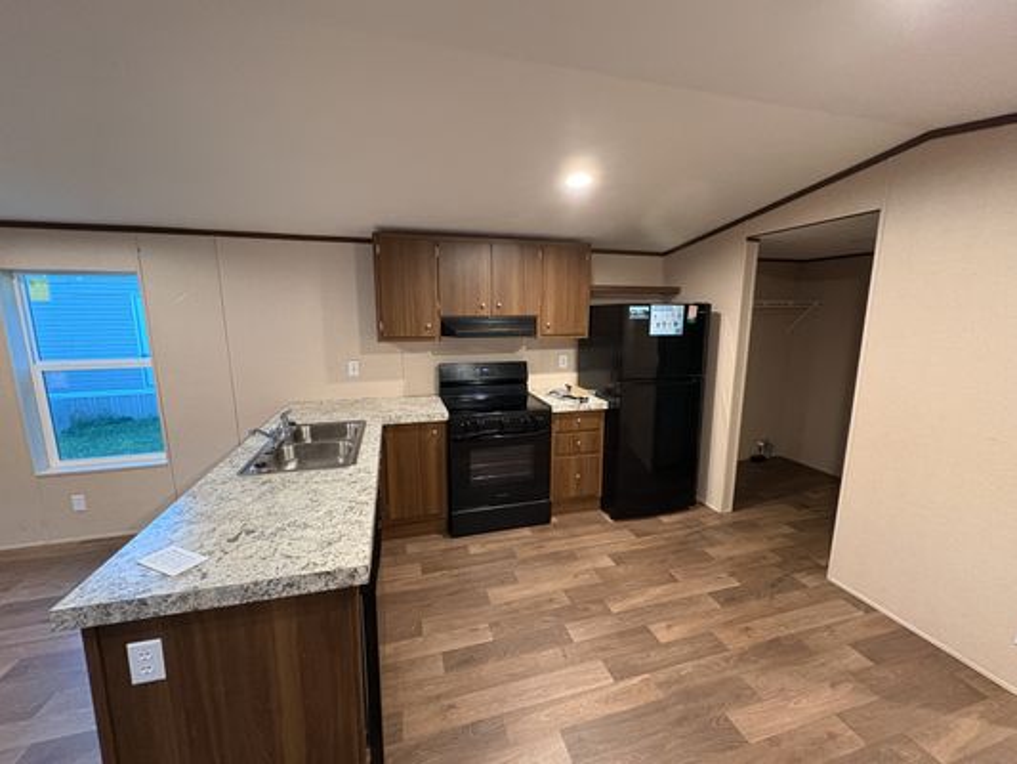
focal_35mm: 14
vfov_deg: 85.7
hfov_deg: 102.1
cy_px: 382
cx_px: 508
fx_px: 411
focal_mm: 2.22
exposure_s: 1/60
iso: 1000
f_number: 2.2
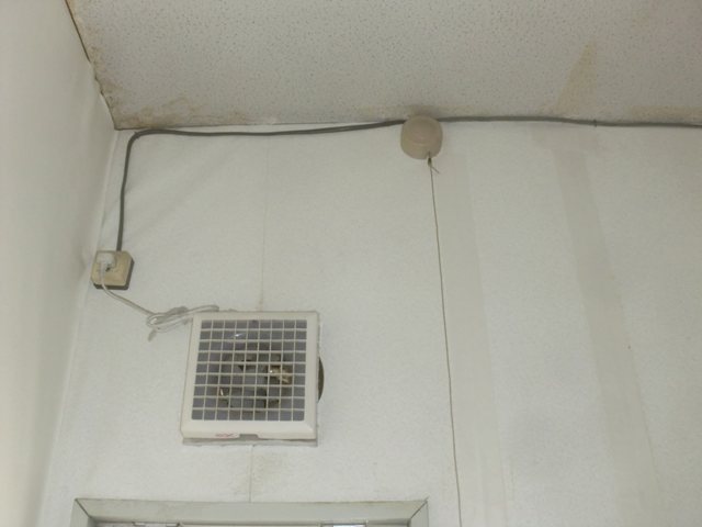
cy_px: 264
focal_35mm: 35
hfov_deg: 52.6
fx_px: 710
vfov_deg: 40.7
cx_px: 351
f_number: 3.1
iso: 400
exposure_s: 1/60
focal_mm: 6.3
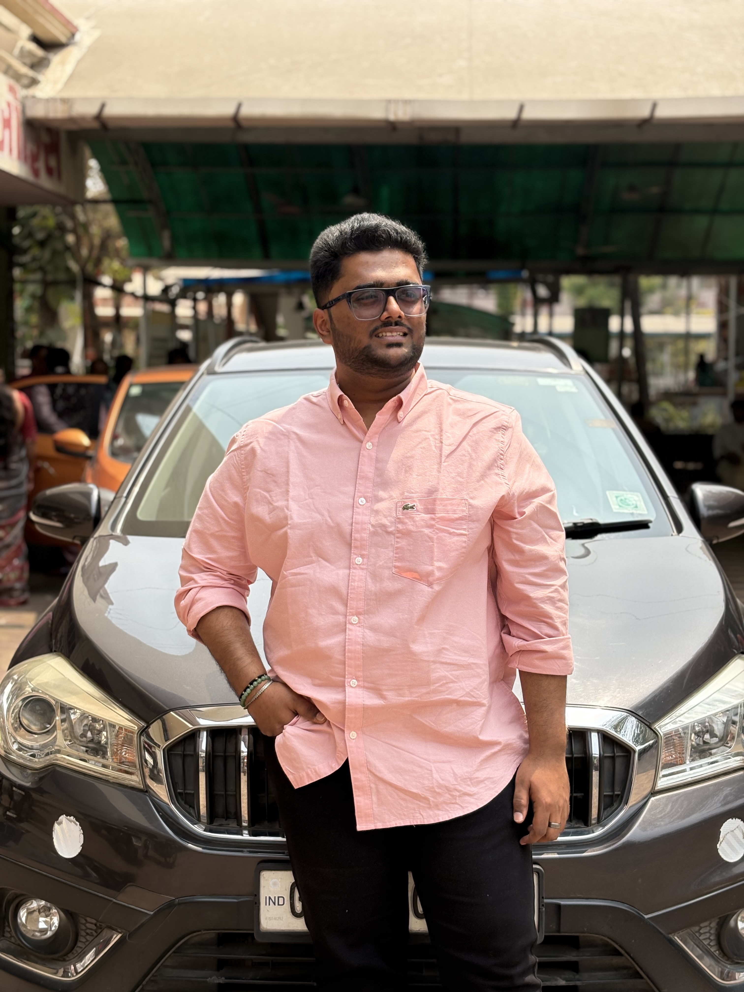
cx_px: 372
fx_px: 1490
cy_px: 496
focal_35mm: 52
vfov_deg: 36.8
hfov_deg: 28.0
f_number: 1.6
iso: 50
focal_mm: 5.96
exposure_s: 1/1626
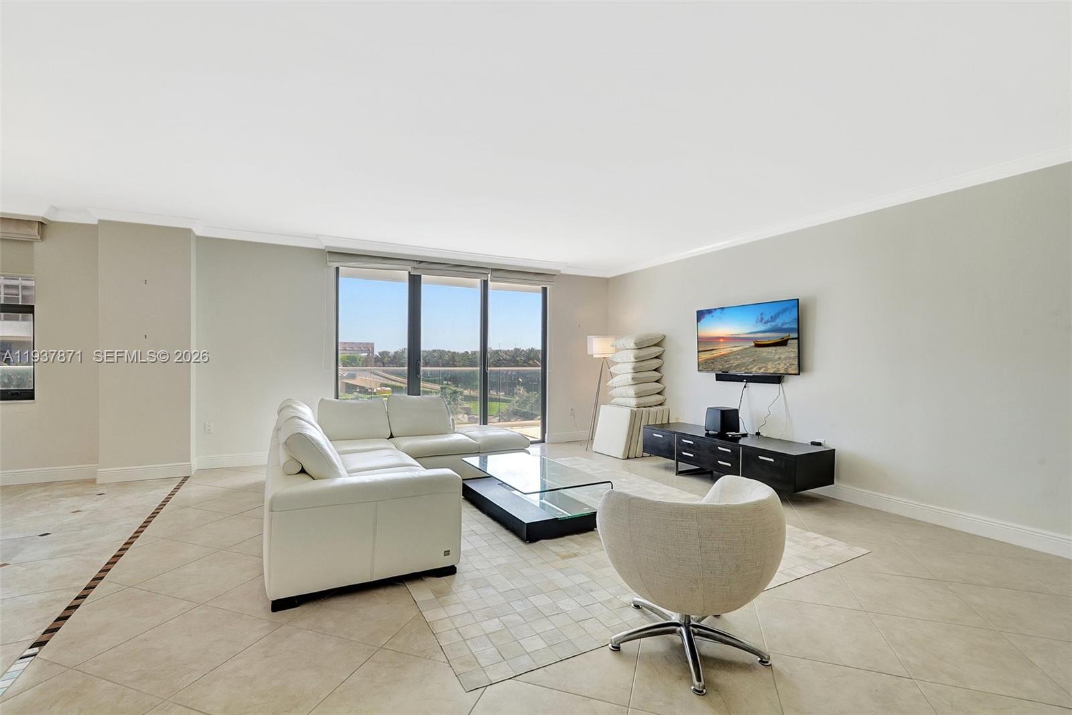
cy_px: 358
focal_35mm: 16
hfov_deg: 95.0
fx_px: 491
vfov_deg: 72.1
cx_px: 536
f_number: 13
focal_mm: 16.5
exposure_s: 1/20
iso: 640
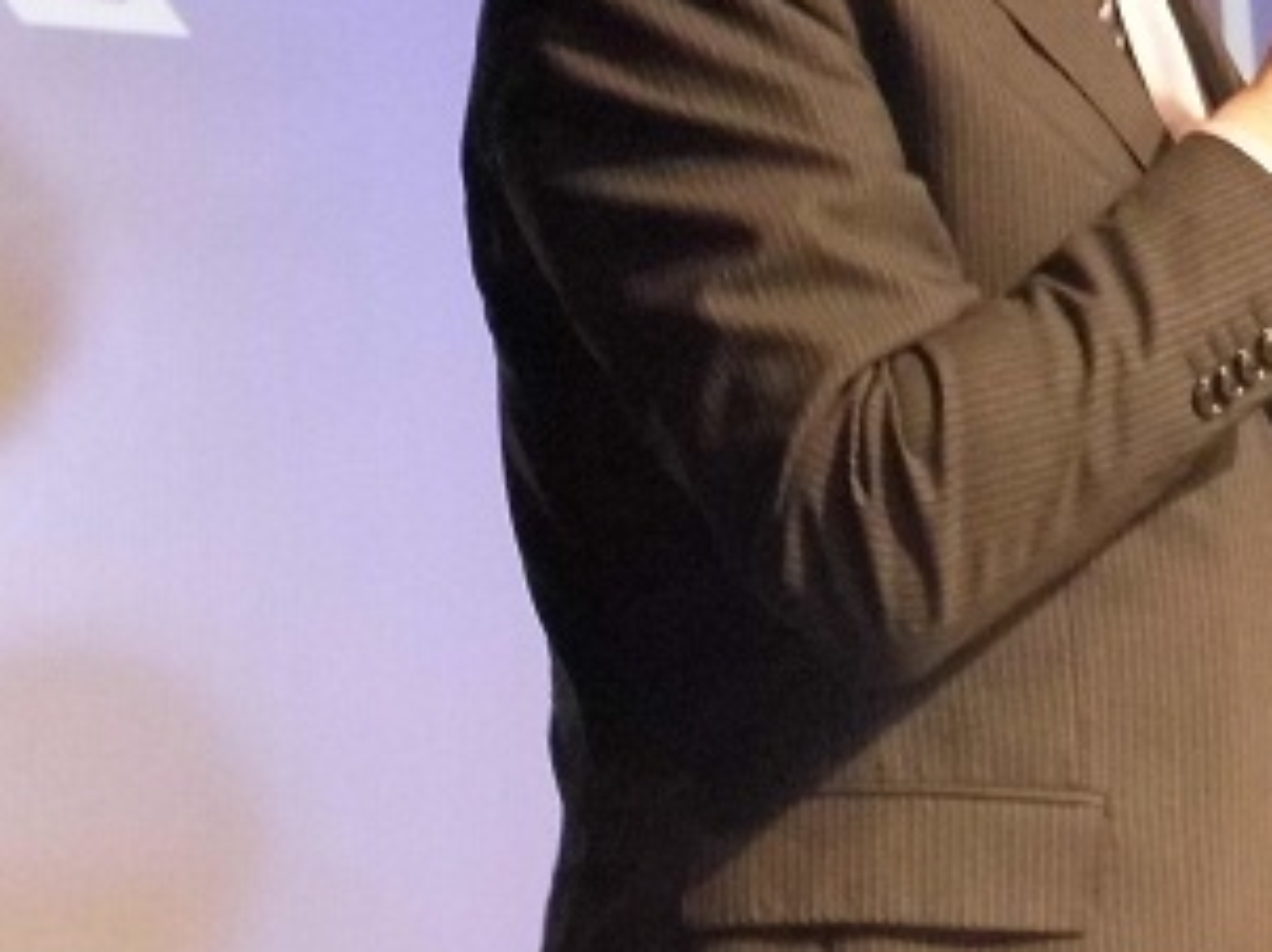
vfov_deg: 9.9
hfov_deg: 13.5
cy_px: -291
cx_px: 847
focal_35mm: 146
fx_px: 5361
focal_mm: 7.7
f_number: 3.5
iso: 400
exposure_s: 1/15
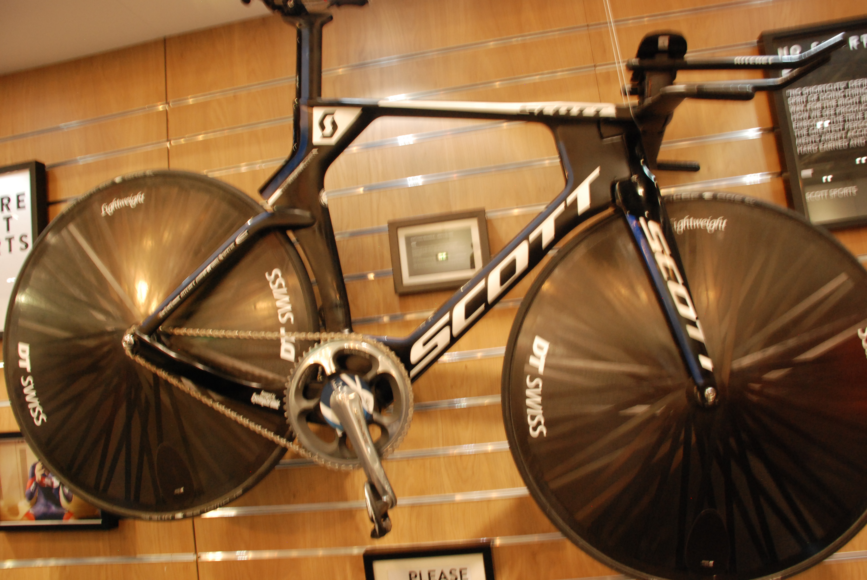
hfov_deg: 67.3
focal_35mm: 27
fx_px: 651
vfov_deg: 48.0
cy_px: 290
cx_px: 434
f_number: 5.6
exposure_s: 1/4
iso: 800
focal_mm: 18
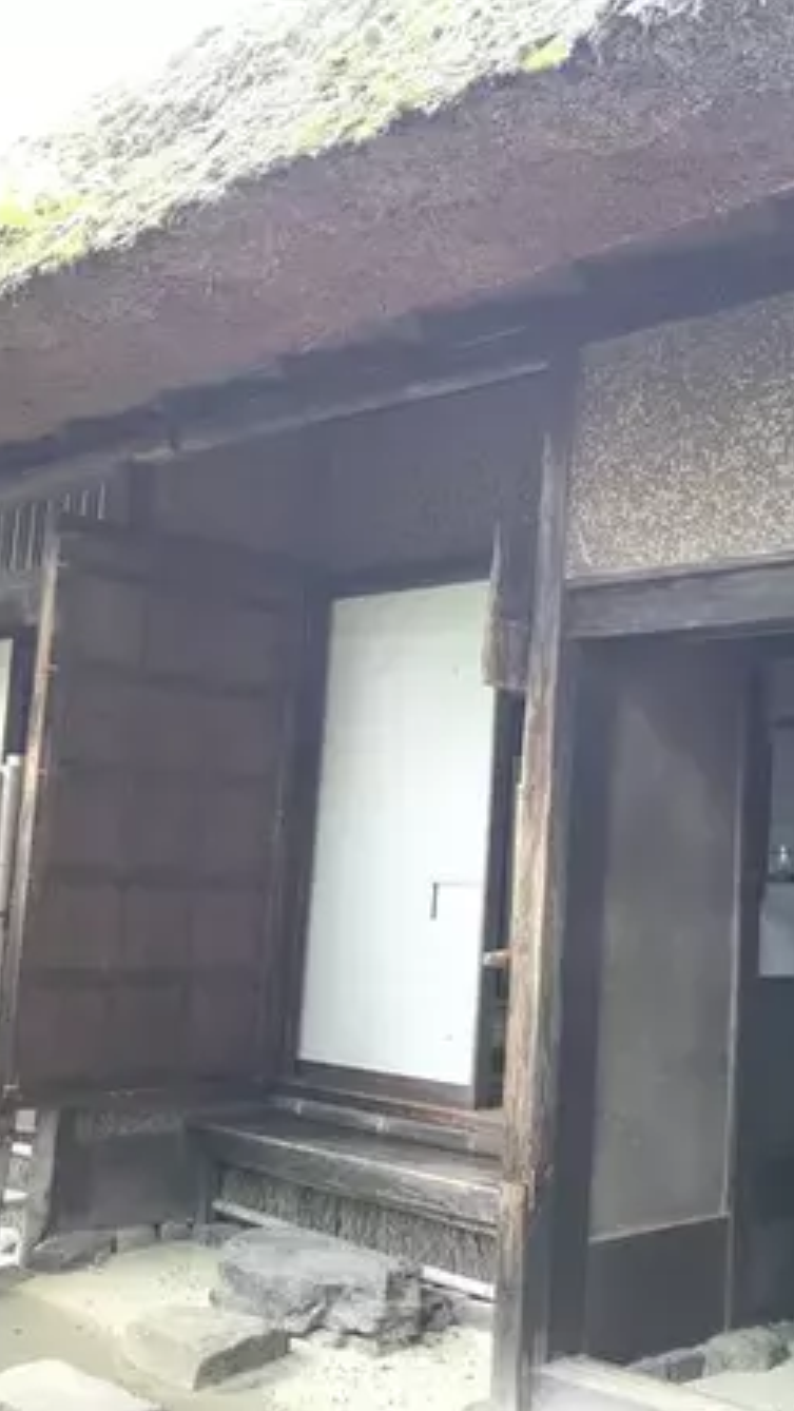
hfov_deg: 28.4
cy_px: 709
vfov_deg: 49.4
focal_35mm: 41
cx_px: 630
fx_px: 1534
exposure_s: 1/60
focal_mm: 3.99
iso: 25
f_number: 1.8
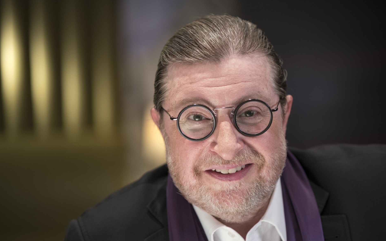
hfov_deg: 19.3
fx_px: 1136
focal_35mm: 108
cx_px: 194
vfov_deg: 12.1
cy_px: 129
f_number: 3
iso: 800
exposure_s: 1/30
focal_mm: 105
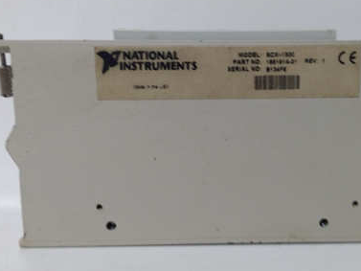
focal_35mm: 43
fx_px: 449
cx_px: 221
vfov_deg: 33.6
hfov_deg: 43.6
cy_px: 132
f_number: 2
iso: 188
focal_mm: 3.79
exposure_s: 1/33
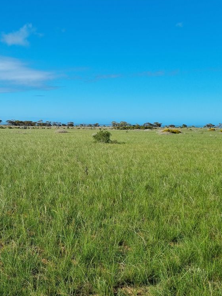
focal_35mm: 42
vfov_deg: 44.3
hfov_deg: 33.5
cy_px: 189
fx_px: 359
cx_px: 51
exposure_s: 1/3304
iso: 50
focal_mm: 5.4
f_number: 1.8
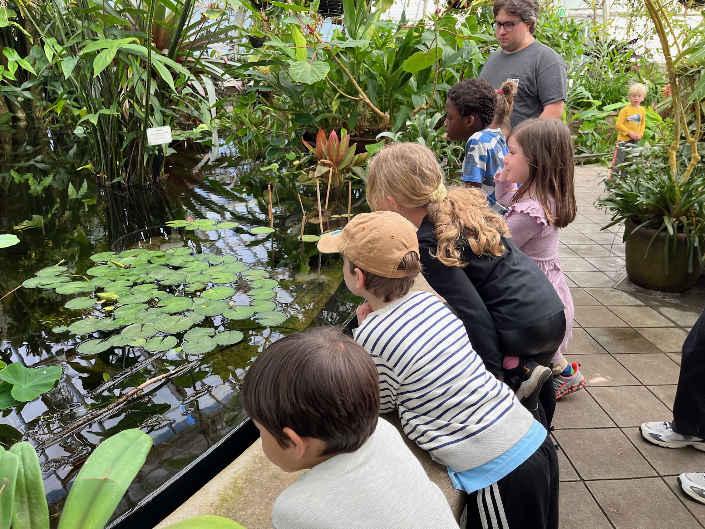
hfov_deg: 65.3
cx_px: 343
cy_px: 263
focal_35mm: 27
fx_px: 550
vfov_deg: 51.4
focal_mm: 5.1
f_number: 1.6
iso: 40
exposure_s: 1/124
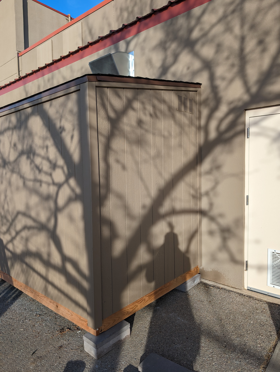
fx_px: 258
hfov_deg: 56.9
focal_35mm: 24
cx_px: 140
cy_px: 186
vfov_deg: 71.5
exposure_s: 1/742
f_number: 1.68
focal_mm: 6.9
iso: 21
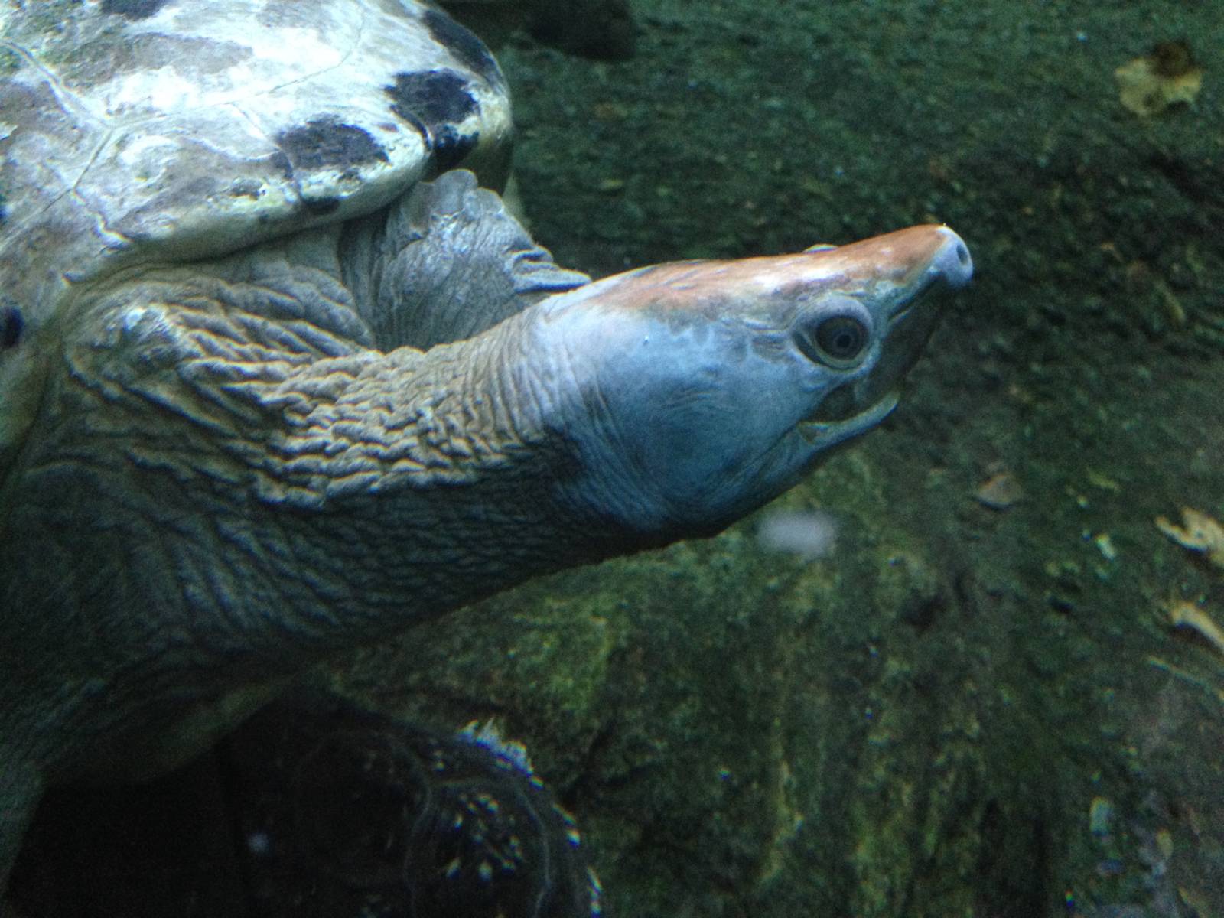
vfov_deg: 42.9
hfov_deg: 55.4
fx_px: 1167
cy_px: 459
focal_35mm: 33
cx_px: 612
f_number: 2.4
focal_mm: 4.12
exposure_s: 1/15
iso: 320
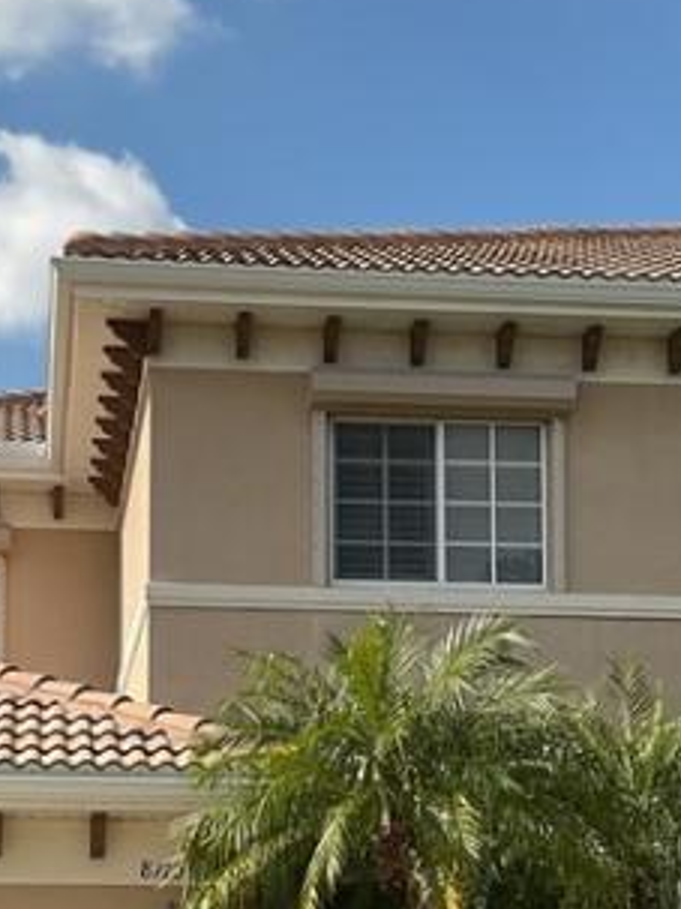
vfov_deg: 20.8
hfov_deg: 16.1
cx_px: 318
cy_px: 843
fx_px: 2415
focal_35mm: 92
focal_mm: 3
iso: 16
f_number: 1.8
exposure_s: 1/2141
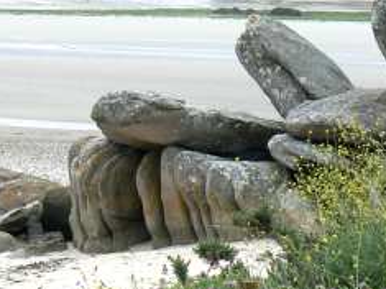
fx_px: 4191
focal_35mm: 376
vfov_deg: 4.0
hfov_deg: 5.3
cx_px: 69
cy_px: 210
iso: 80
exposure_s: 1/160
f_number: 5.6
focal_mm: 24.6
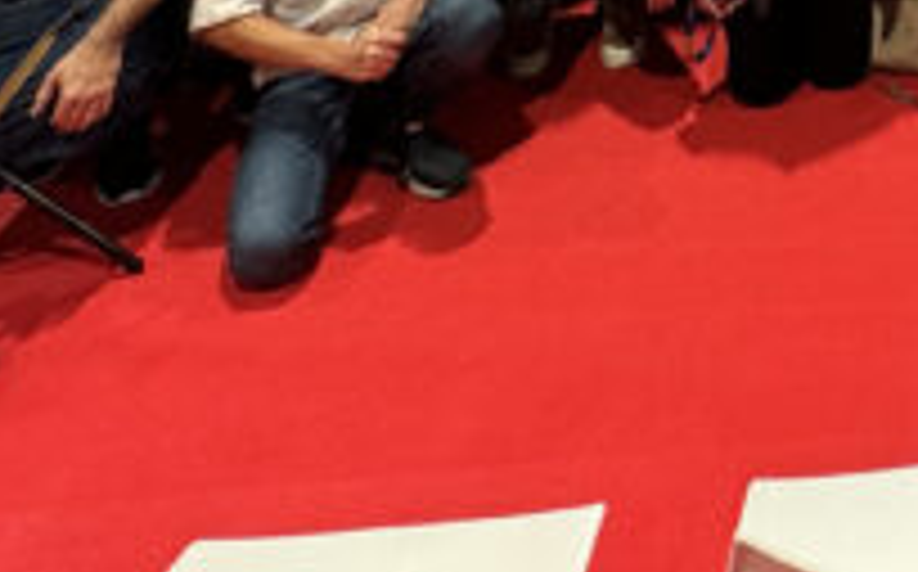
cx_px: 1143
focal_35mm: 56
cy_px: -653
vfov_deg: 16.2
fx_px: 1399
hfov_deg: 30.1
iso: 160
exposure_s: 1/50
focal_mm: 2.22
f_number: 2.2
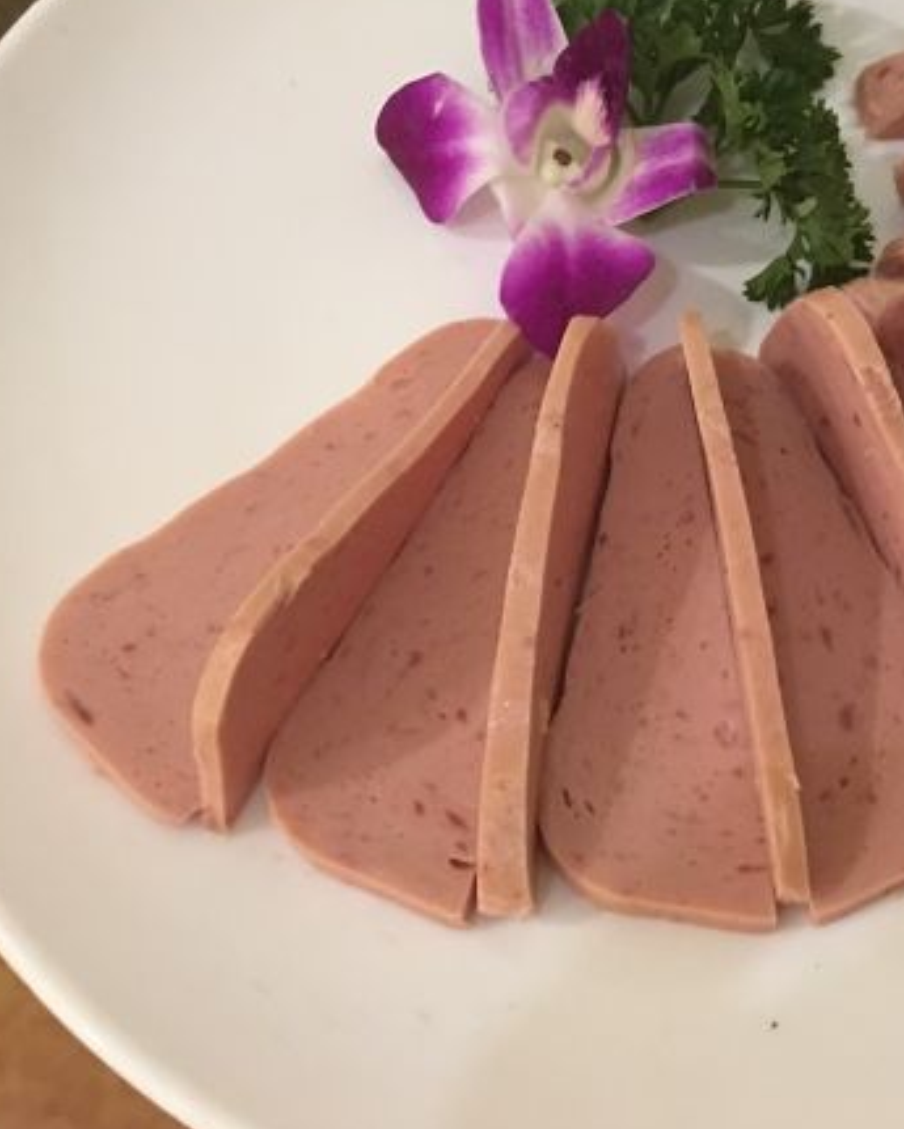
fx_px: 1538
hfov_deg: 31.4
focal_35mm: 46
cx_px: 797
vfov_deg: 40.2
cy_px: 486
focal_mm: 4.15
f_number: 2.2
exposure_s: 1/8
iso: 160
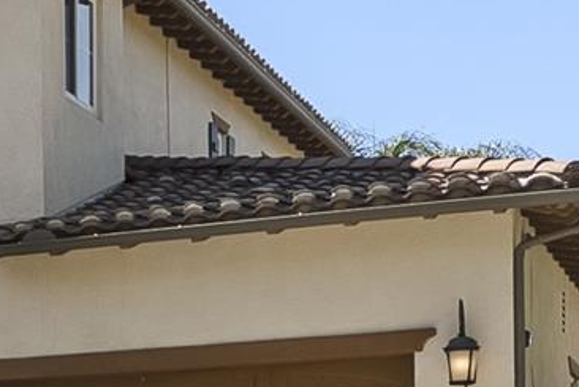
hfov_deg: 15.4
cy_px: 24
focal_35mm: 116
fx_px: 1868
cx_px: -432
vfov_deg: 11.8
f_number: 8
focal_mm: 17
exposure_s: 1/500
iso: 500
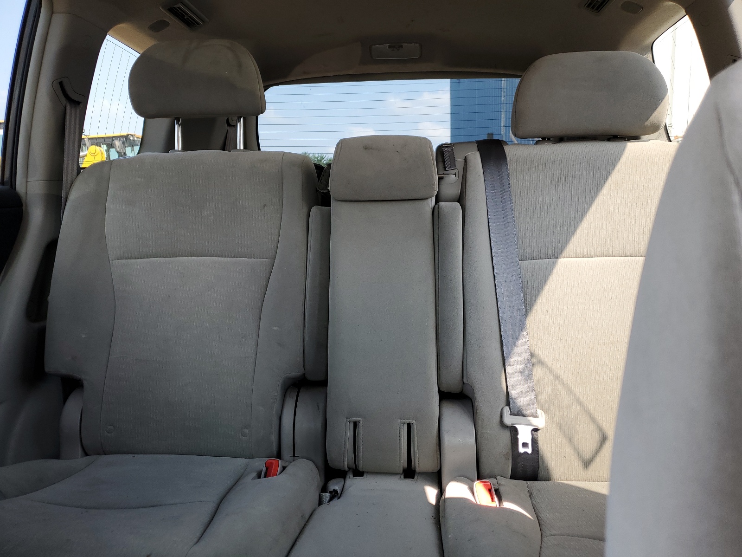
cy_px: 278
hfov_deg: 67.3
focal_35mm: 26
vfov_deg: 53.1
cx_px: 371
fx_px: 557
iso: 50
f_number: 1.5
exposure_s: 1/185
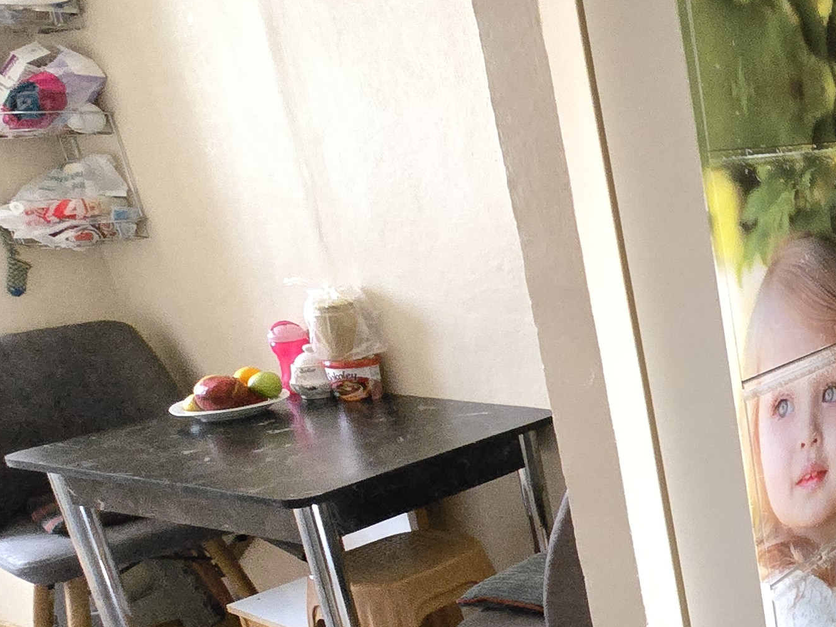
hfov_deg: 32.4
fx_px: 942
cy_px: 416
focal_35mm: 39
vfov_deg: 36.5
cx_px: 1146
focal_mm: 2.2
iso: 2000
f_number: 2.2
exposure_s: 1/25
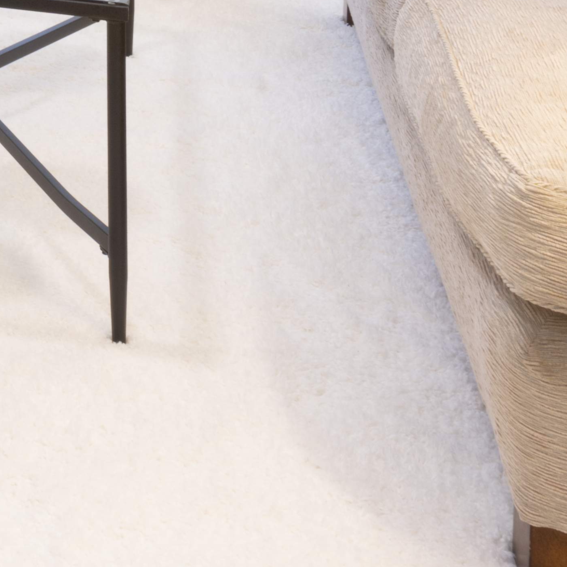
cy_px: -471
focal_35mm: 82
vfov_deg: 17.0
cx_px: -462
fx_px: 1529
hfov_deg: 17.1
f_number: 18
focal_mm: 16.5
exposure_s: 5
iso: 100
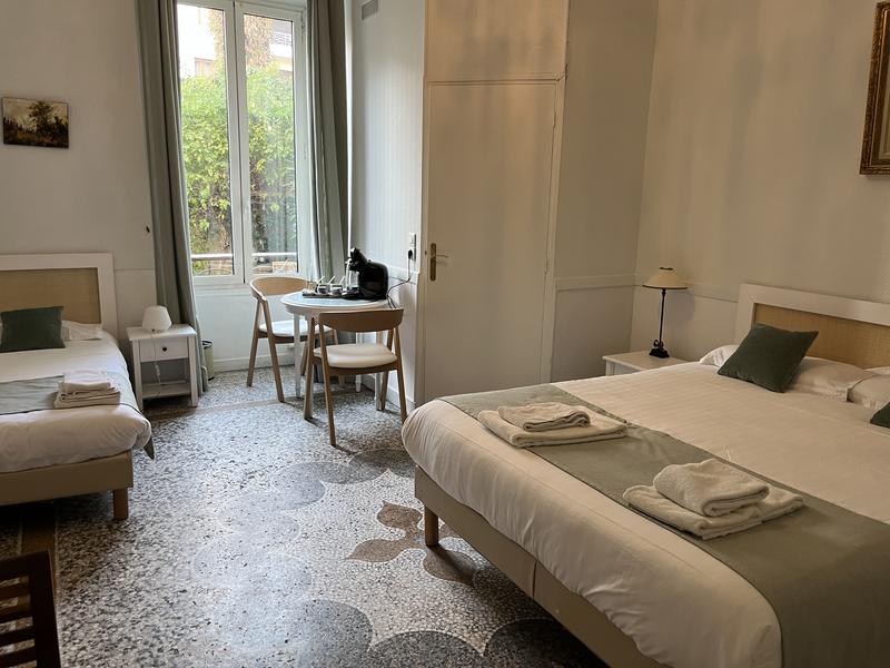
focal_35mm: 26
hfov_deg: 67.3
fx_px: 668
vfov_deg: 53.1
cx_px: 445
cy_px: 334
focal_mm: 5.1
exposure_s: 1/50
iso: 125
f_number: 1.6
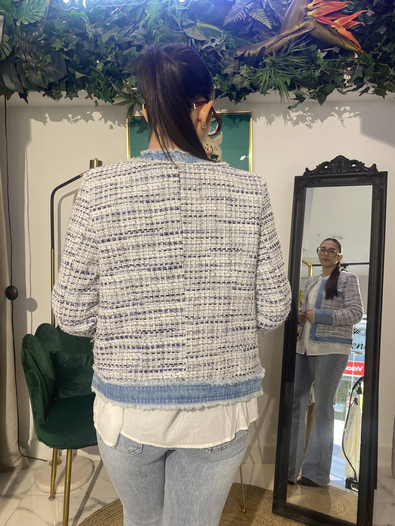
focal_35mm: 26
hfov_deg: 53.1
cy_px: 263
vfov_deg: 67.3
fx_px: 396
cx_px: 198
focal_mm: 4.25
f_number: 1.8
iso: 80
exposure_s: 1/100
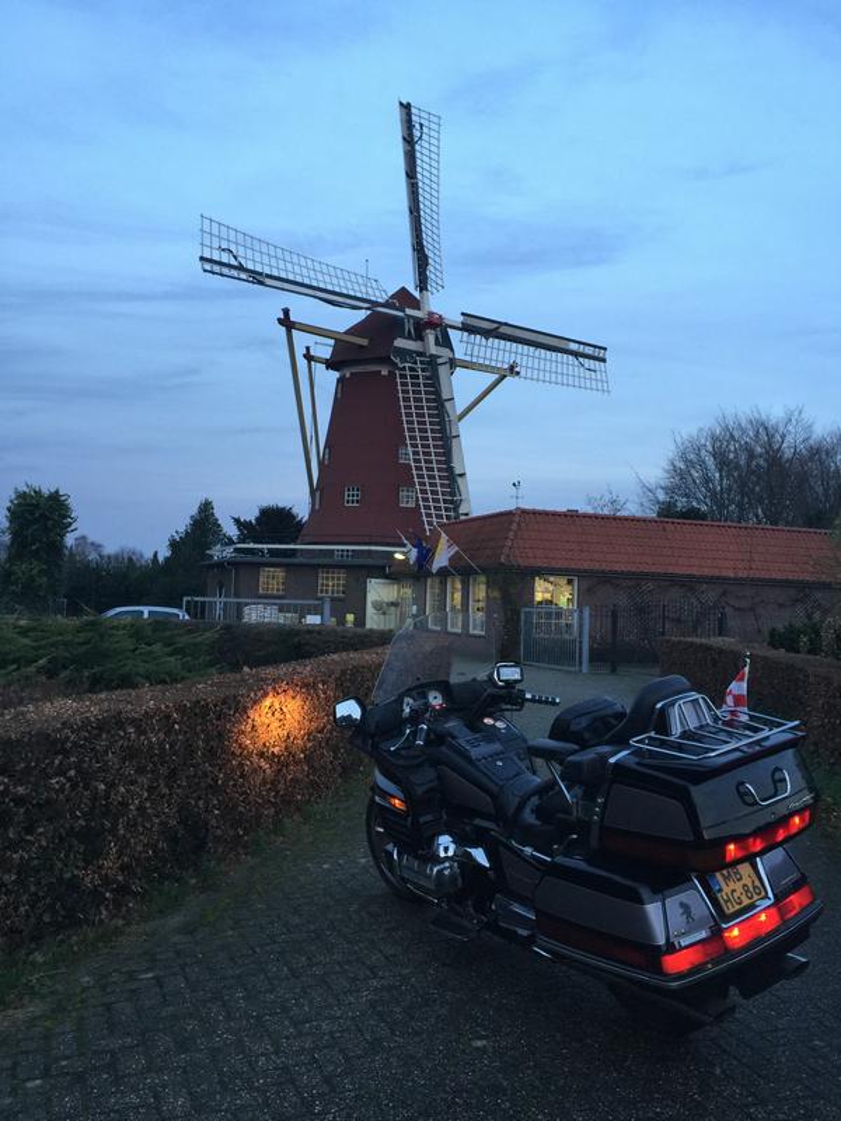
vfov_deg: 61.7
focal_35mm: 29
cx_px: 420
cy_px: 560
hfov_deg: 48.2
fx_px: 939
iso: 64
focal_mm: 4.15
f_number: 2.2
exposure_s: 1/33
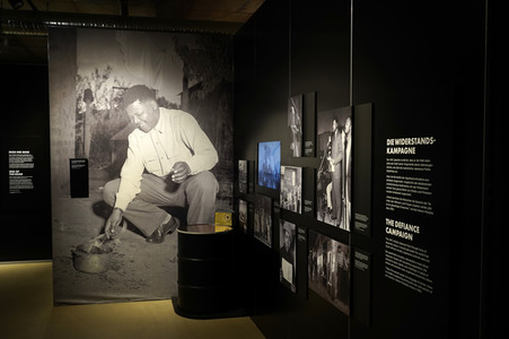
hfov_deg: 60.3
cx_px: 254
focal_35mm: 31
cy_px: 170
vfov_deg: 42.3
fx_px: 438
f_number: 7.1
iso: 1250
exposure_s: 1/100
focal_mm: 31
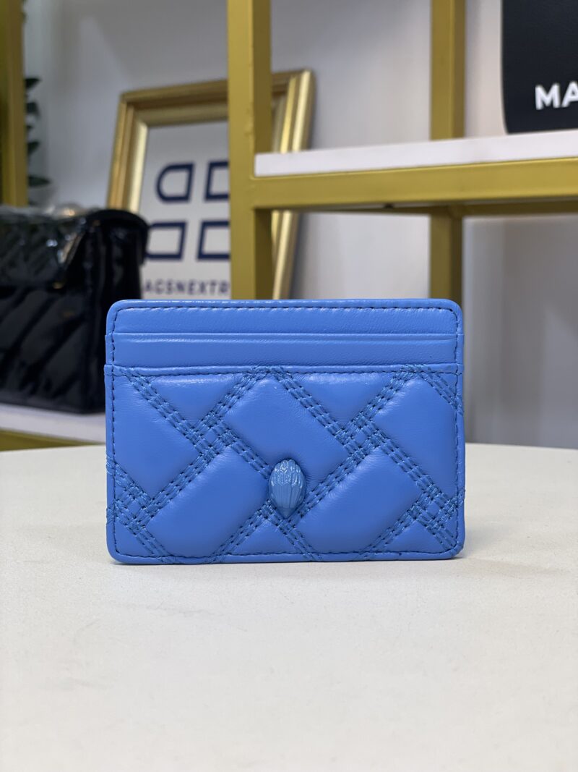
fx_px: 1158
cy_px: 386
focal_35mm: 52
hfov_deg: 28.0
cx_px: 289
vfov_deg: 36.8
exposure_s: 1/122
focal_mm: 6
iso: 64
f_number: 2
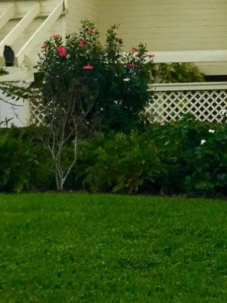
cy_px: 102
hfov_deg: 12.0
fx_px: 1050
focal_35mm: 120
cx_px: 296
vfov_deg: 16.4
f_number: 1.8
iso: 20
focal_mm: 3.99
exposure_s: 1/3546
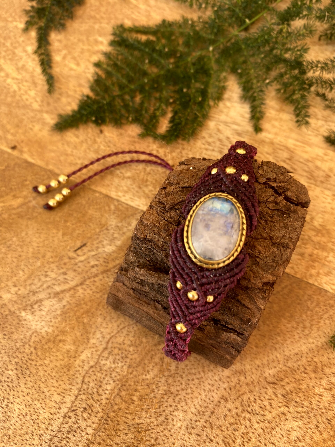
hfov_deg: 54.9
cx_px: 168
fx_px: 322
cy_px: 224
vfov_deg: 69.4
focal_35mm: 25
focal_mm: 4.25
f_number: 1.8
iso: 50
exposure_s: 1/122
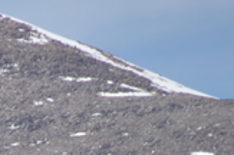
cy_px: 471
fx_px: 15329
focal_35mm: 2363
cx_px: -418
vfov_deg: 0.6
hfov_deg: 0.9
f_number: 7.1
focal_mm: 300
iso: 100
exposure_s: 1/640
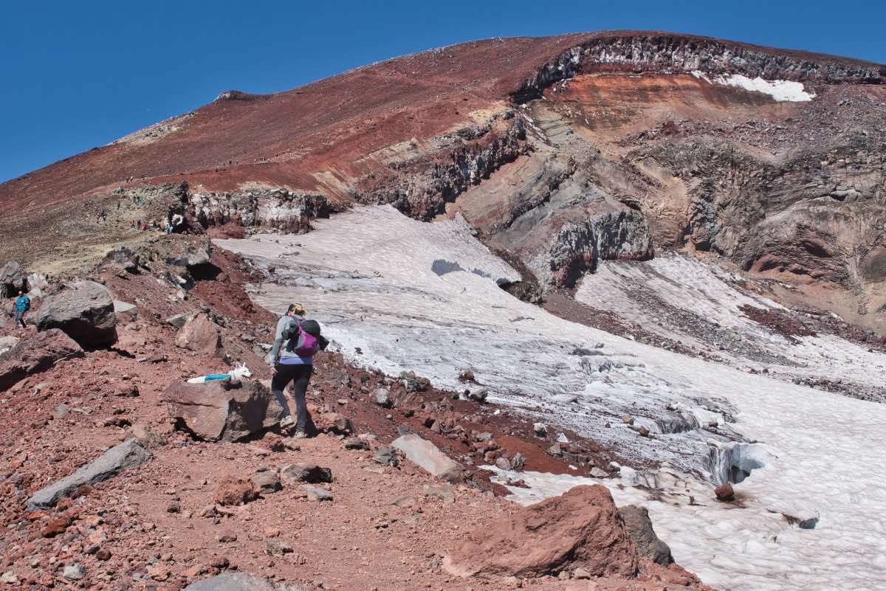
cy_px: 296
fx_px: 1477
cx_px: 443
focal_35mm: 60
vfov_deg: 22.6
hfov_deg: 33.4
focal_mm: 40
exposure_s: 1/500
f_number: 11
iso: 200
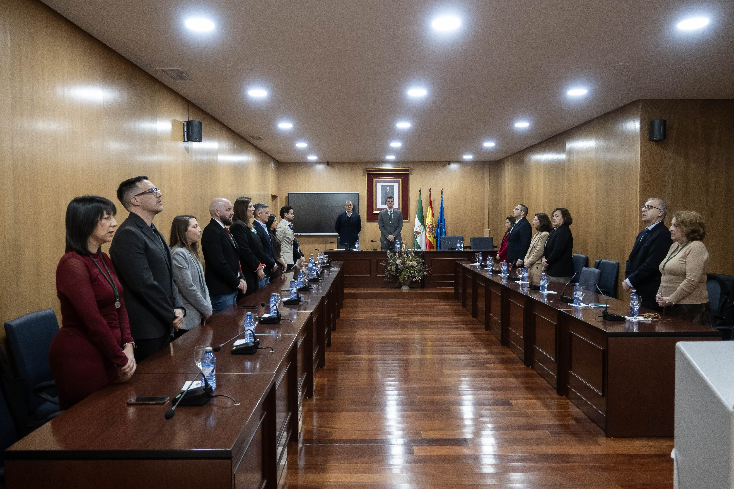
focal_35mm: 29
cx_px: 367
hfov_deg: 63.2
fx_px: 596
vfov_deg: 44.6
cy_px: 244
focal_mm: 19.5
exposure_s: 1/125
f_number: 3.8
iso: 2500
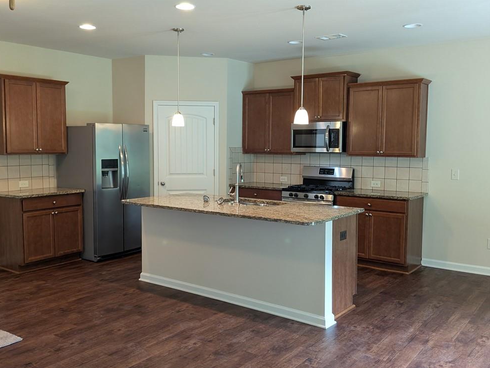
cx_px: 236
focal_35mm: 25
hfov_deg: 69.4
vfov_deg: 54.9
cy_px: 183
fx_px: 354
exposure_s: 1/60
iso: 290
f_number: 1.7
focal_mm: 4.53
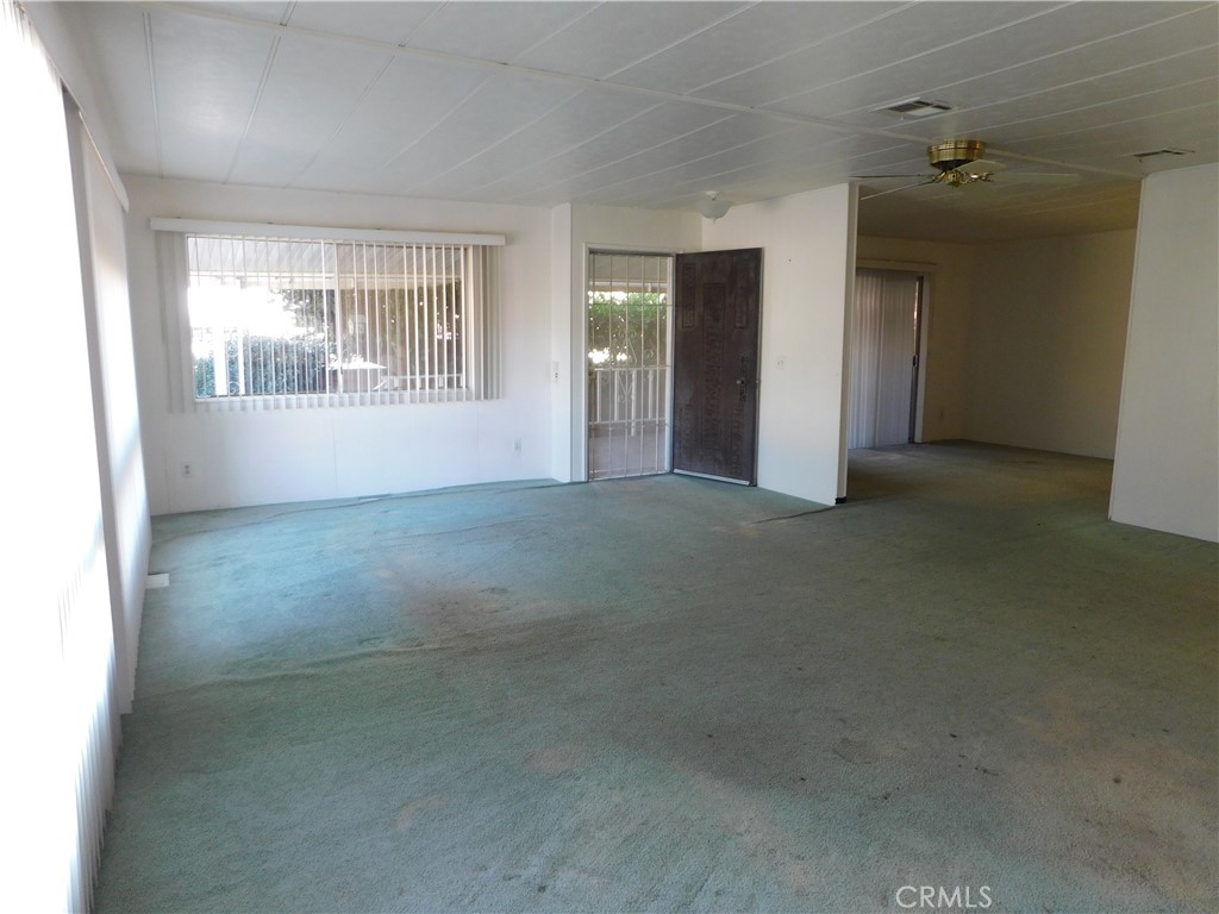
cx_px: 610
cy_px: 457
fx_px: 810
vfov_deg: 58.9
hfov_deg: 73.9
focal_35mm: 23
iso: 160
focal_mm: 4
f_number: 3
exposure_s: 1/30
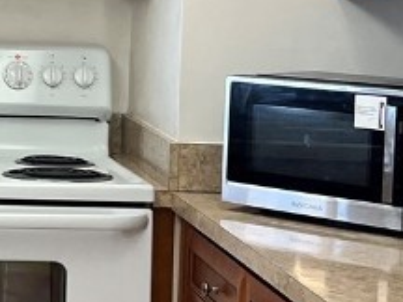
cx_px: -104
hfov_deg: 15.3
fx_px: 1432
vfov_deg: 12.0
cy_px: 47
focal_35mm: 123
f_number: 1.5
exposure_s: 1/120
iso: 125
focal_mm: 5.7
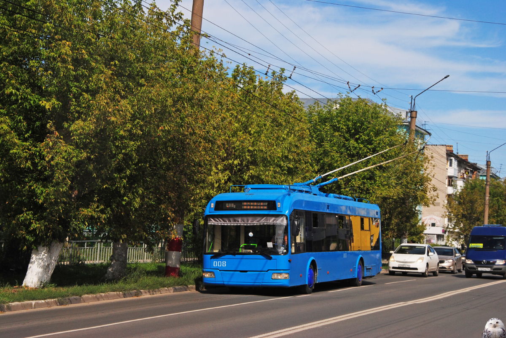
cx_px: 253
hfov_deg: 27.0
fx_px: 1055
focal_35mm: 75
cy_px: 169
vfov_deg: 18.2
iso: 200
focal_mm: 50
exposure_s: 1/500
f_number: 11
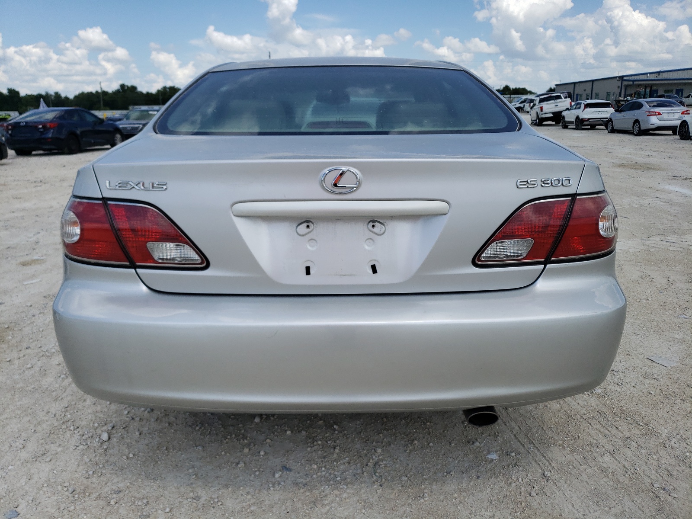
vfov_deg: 53.1
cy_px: 260
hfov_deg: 67.3
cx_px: 346
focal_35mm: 26
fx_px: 520
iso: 50
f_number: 1.5
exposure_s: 1/3333
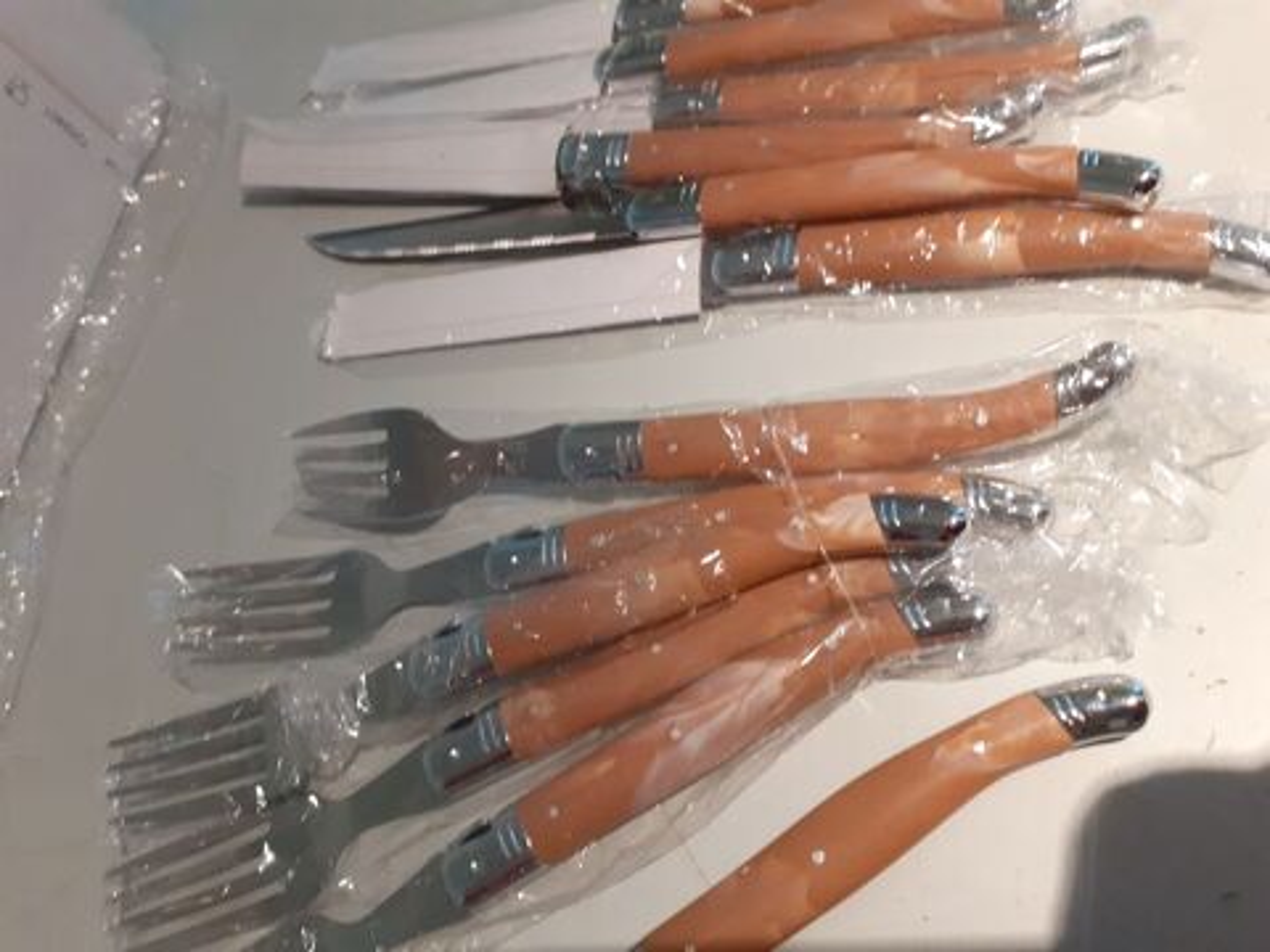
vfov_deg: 51.4
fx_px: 991
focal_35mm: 27
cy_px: 476
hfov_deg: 65.3
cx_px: 635
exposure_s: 1/25
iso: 200
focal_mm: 3.6
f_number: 1.9
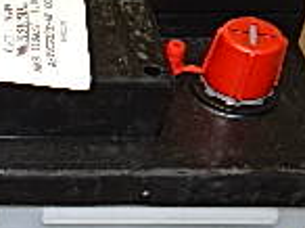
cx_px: -257
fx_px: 1196
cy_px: 243
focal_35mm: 136
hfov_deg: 13.0
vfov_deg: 10.8
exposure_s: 1/30
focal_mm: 5.6
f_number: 3.2
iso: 200
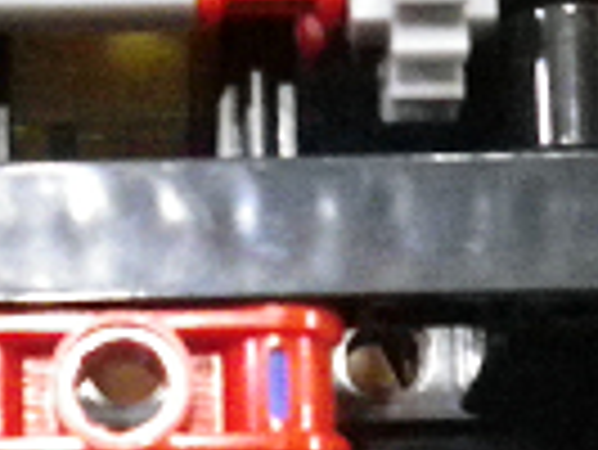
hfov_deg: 11.7
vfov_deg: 8.7
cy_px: 567
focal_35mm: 168
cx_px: 144
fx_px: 2905
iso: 800
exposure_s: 1/13
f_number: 3.2
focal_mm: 5
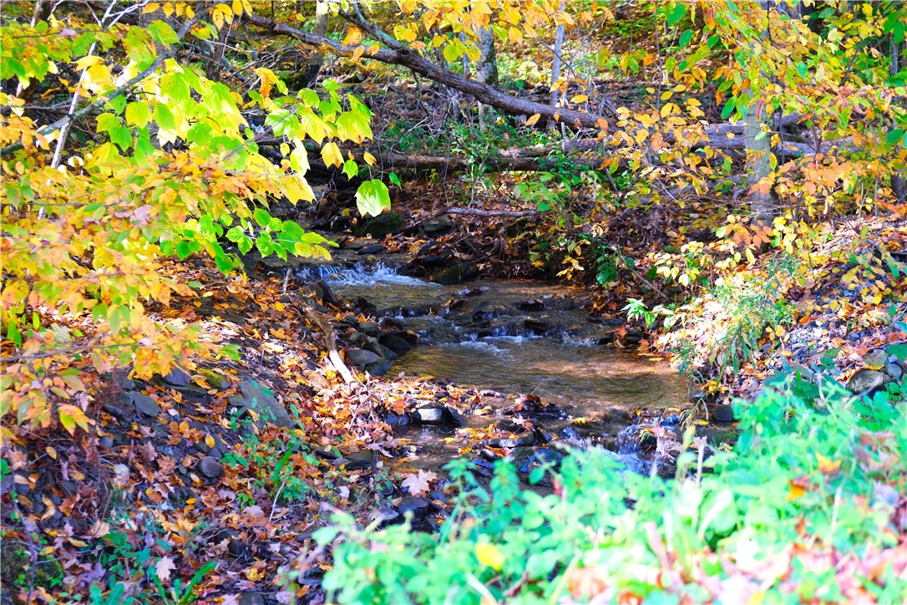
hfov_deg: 35.6
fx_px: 1411
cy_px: 302
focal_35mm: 56
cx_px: 454
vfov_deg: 24.2
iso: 400
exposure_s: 1/80
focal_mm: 37.4
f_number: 3.6
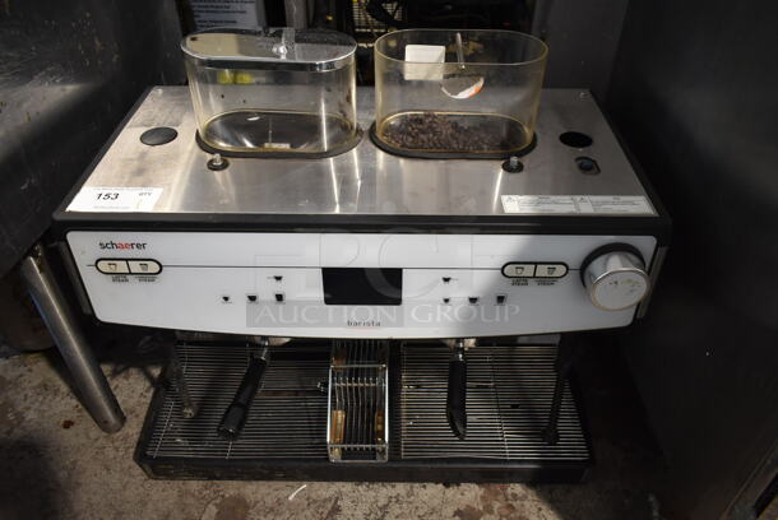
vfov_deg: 48.0
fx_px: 584
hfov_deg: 67.3
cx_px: 389
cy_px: 260
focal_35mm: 27
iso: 900
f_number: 3.5
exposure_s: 1/30
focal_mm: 18
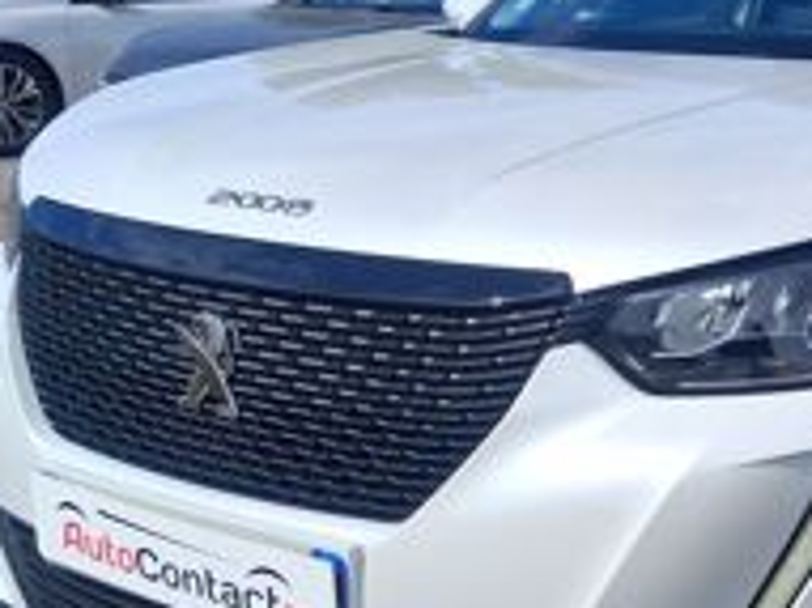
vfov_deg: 21.4
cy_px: 463
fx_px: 1594
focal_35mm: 68
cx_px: 706
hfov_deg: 27.7
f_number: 1.8
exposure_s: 1/967
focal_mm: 4
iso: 20
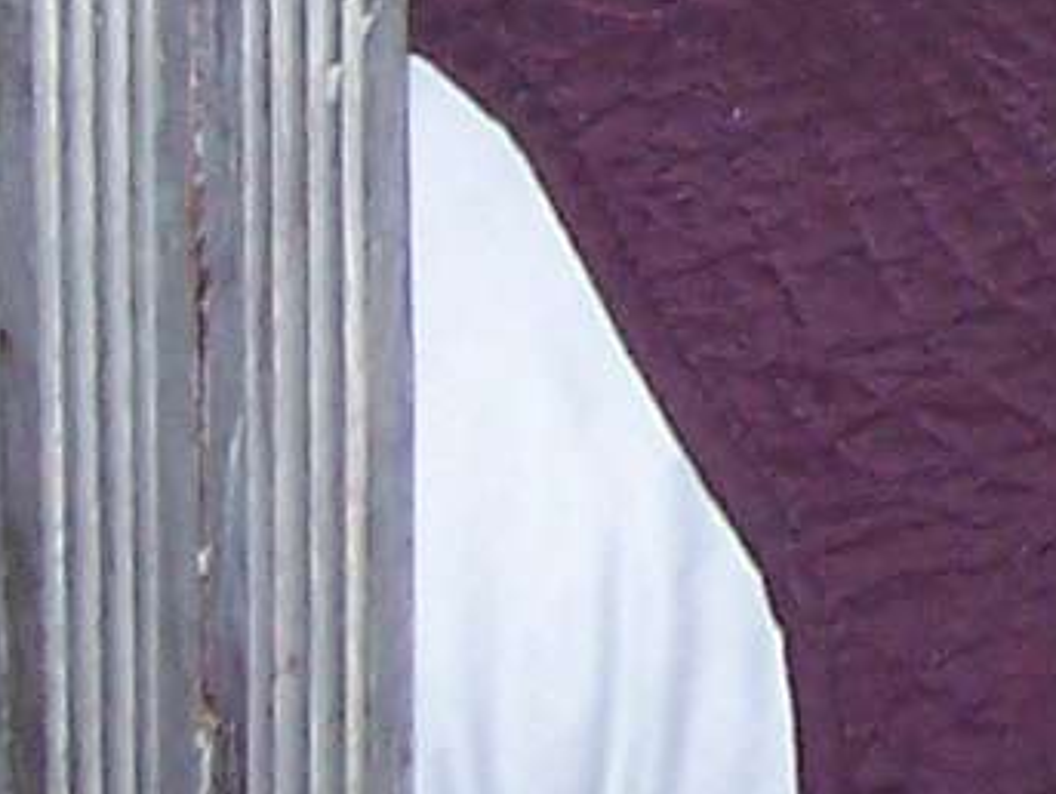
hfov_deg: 6.8
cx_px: 1835
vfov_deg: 5.0
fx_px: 8703
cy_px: -1376
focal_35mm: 285
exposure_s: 1/60
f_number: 2.8
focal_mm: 6.3
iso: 140
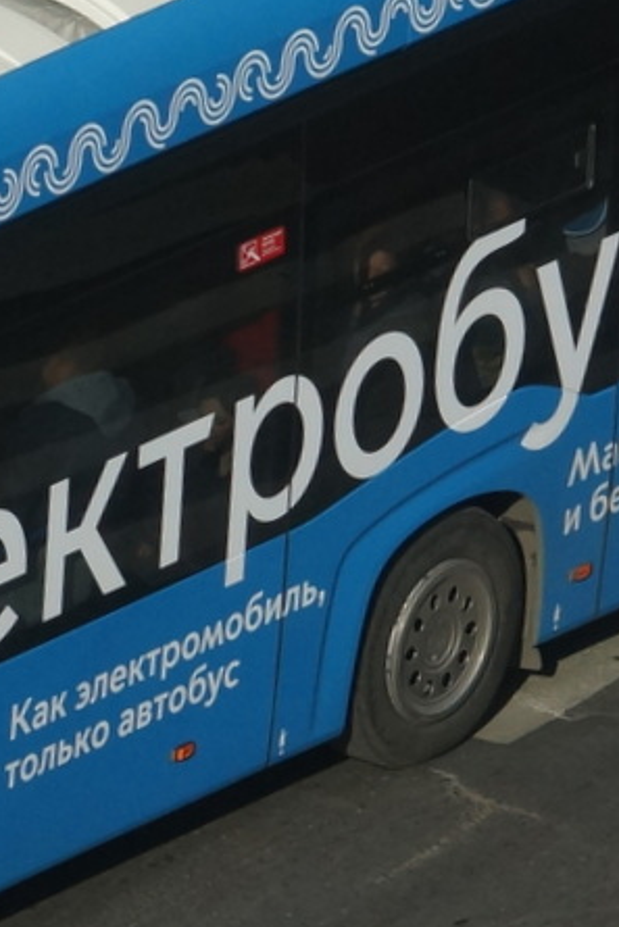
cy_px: 437
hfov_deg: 1.7
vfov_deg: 2.5
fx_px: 20848
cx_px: -461
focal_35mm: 809
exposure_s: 1/1000
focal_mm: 150
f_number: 9
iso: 400
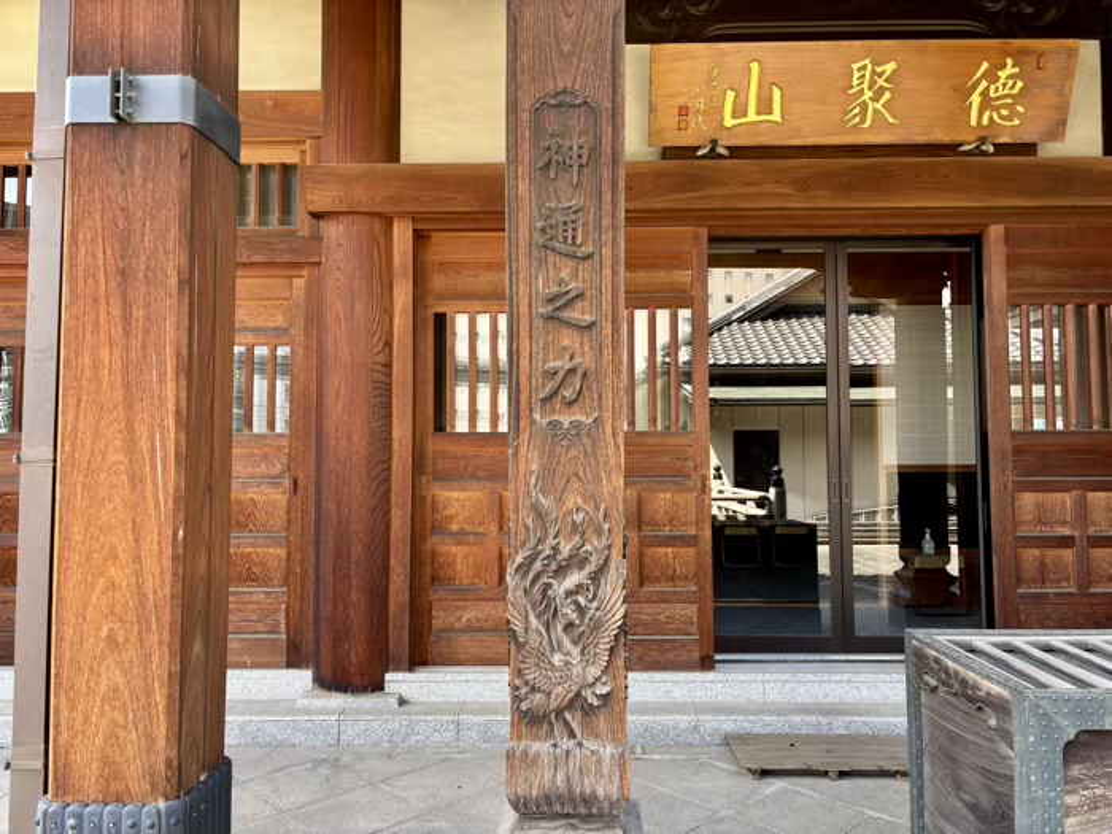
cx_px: 556
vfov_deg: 53.1
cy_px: 417
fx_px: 835
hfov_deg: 67.3
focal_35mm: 26
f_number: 1.6
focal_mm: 5.96
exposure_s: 1/121
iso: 50
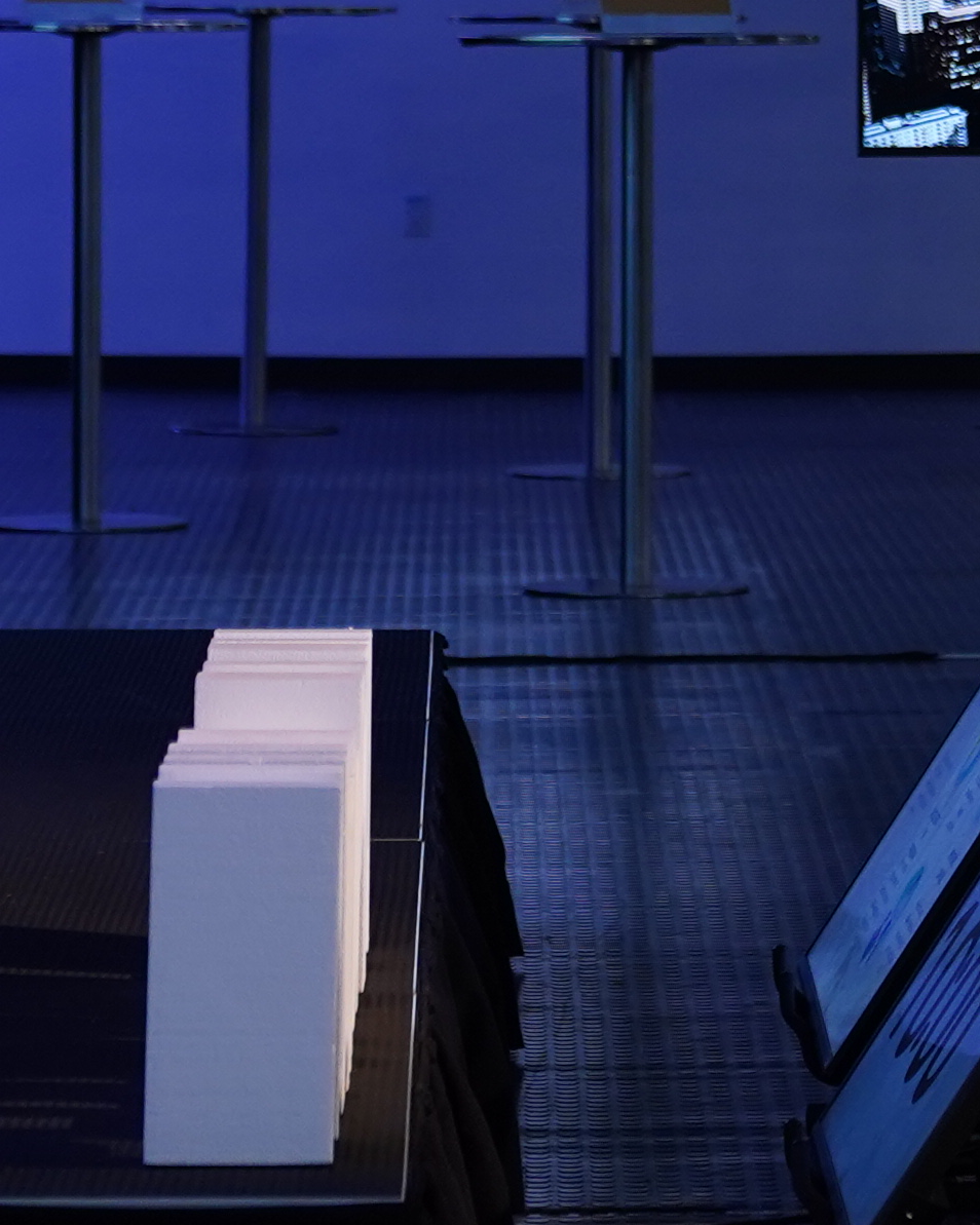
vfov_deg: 8.1
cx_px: 1077
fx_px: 8558
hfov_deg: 6.5
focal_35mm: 236
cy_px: -74
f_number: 2.8
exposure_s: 1/125
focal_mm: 50
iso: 1250
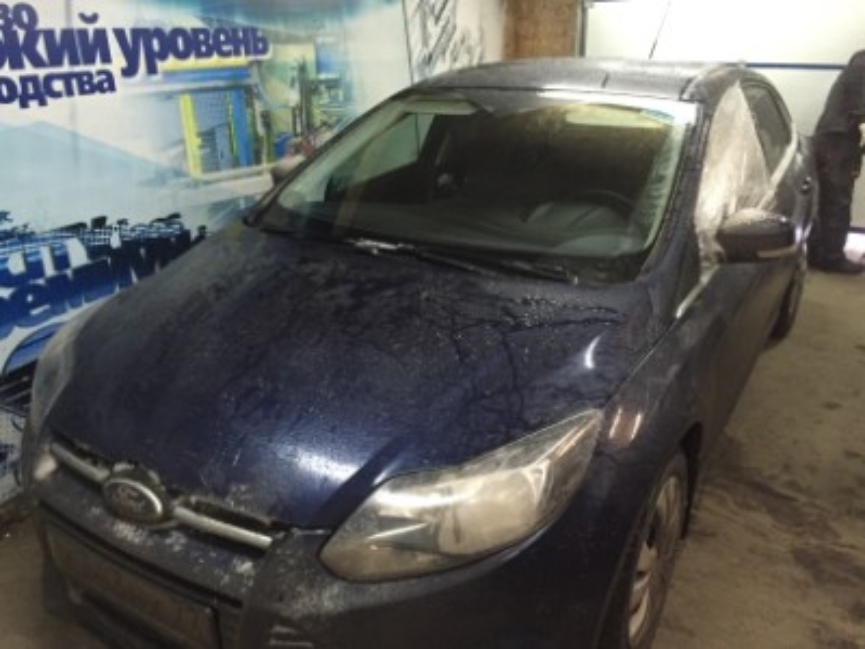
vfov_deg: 48.2
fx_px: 725
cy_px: 324
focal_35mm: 29
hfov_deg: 61.7
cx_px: 432
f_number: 2.2
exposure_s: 1/25
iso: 250
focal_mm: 4.15
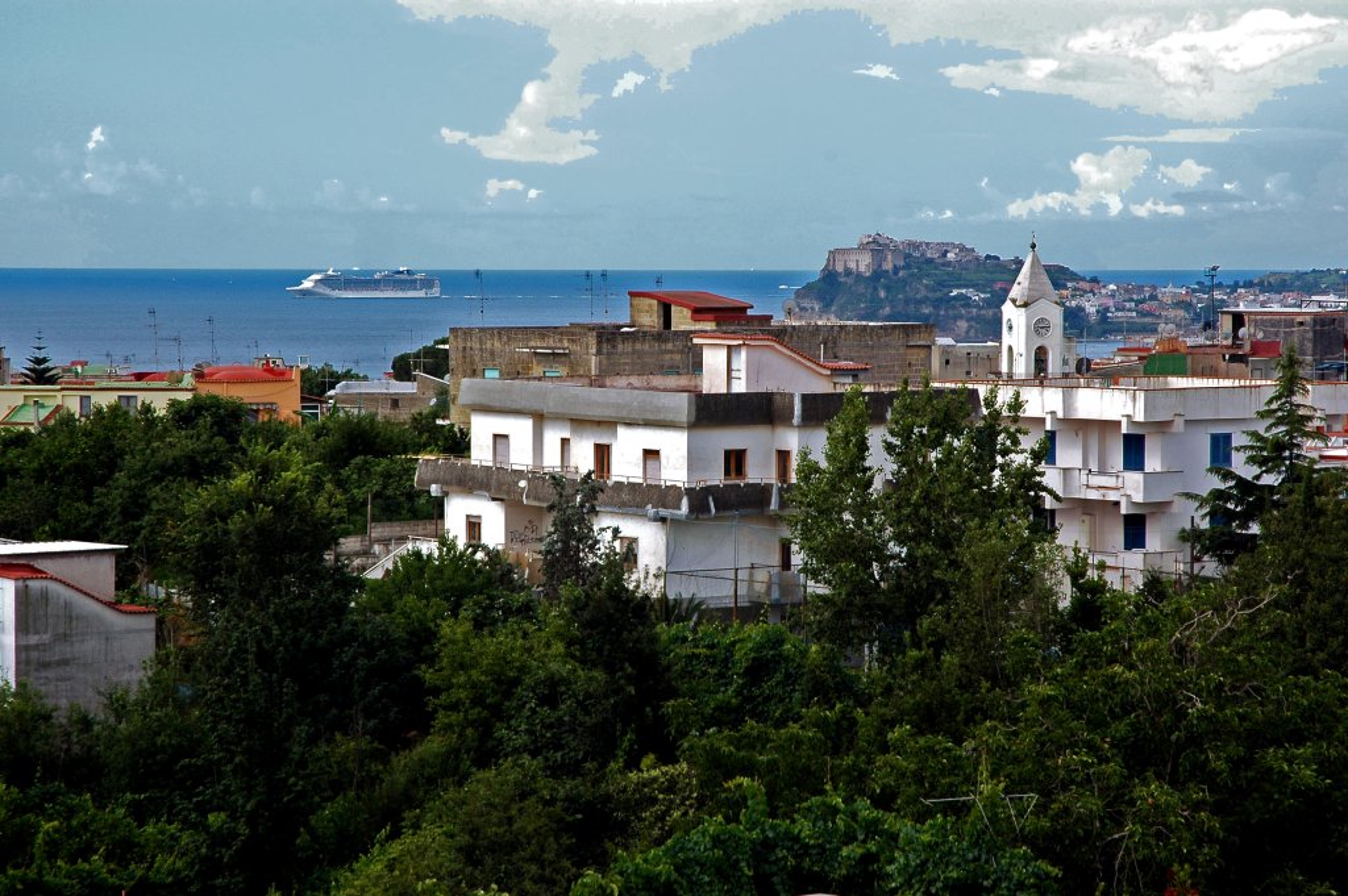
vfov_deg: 13.0
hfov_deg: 19.5
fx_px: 3928
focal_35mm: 105
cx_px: 674
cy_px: 448
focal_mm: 70
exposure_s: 1/320
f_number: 9
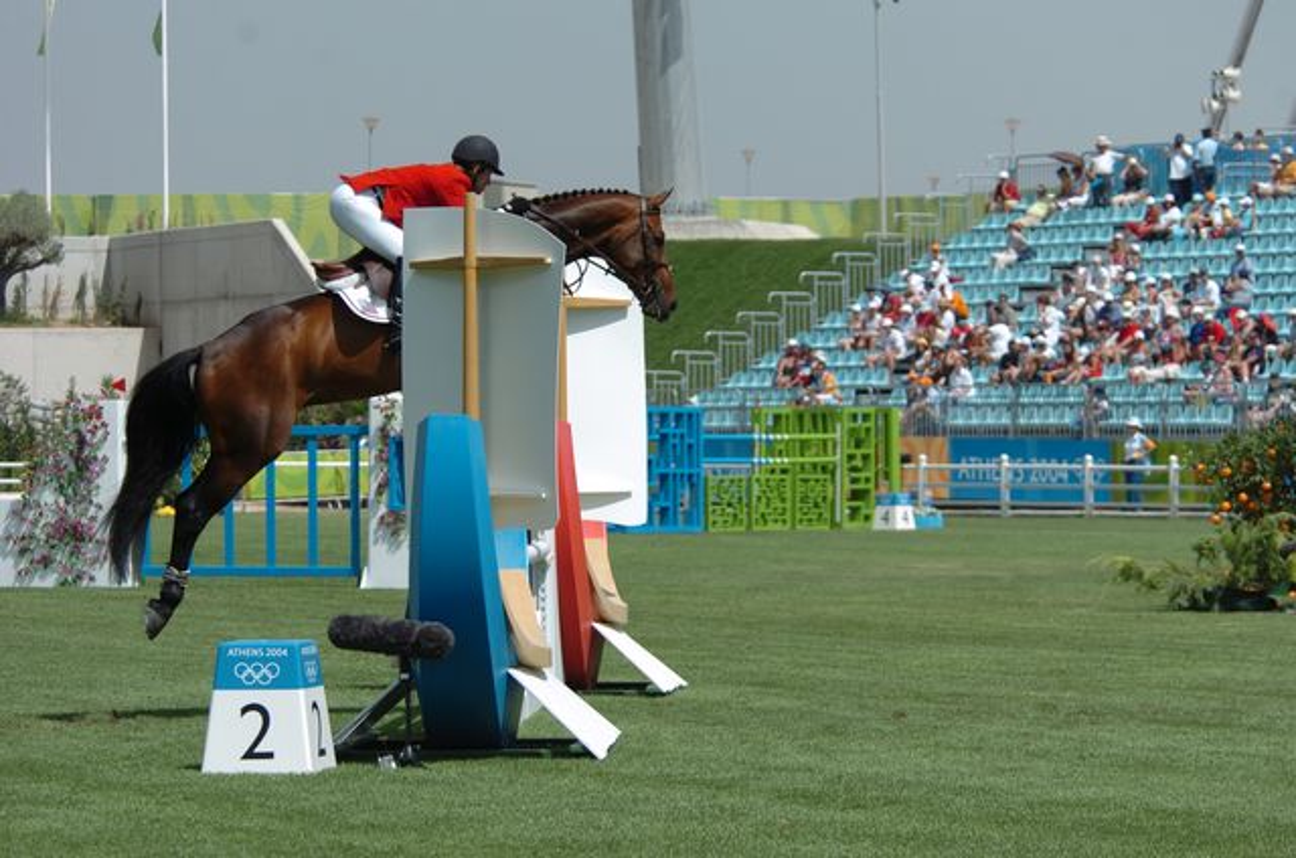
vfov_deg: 7.5
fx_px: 6575
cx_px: 648
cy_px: 429
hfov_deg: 11.3
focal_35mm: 183
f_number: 5.6
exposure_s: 1/1250
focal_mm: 122
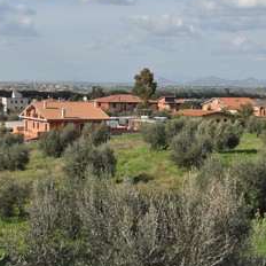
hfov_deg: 22.5
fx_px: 667
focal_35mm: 77
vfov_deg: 22.5
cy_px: 140
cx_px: 156
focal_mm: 35
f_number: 7.1
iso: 200
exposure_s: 1/800
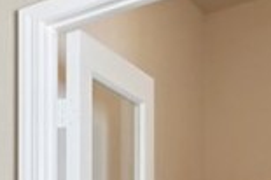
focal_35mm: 86
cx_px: -446
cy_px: 341
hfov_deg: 13.4
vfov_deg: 13.8
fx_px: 647
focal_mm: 13
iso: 400
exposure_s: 1/20
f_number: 8
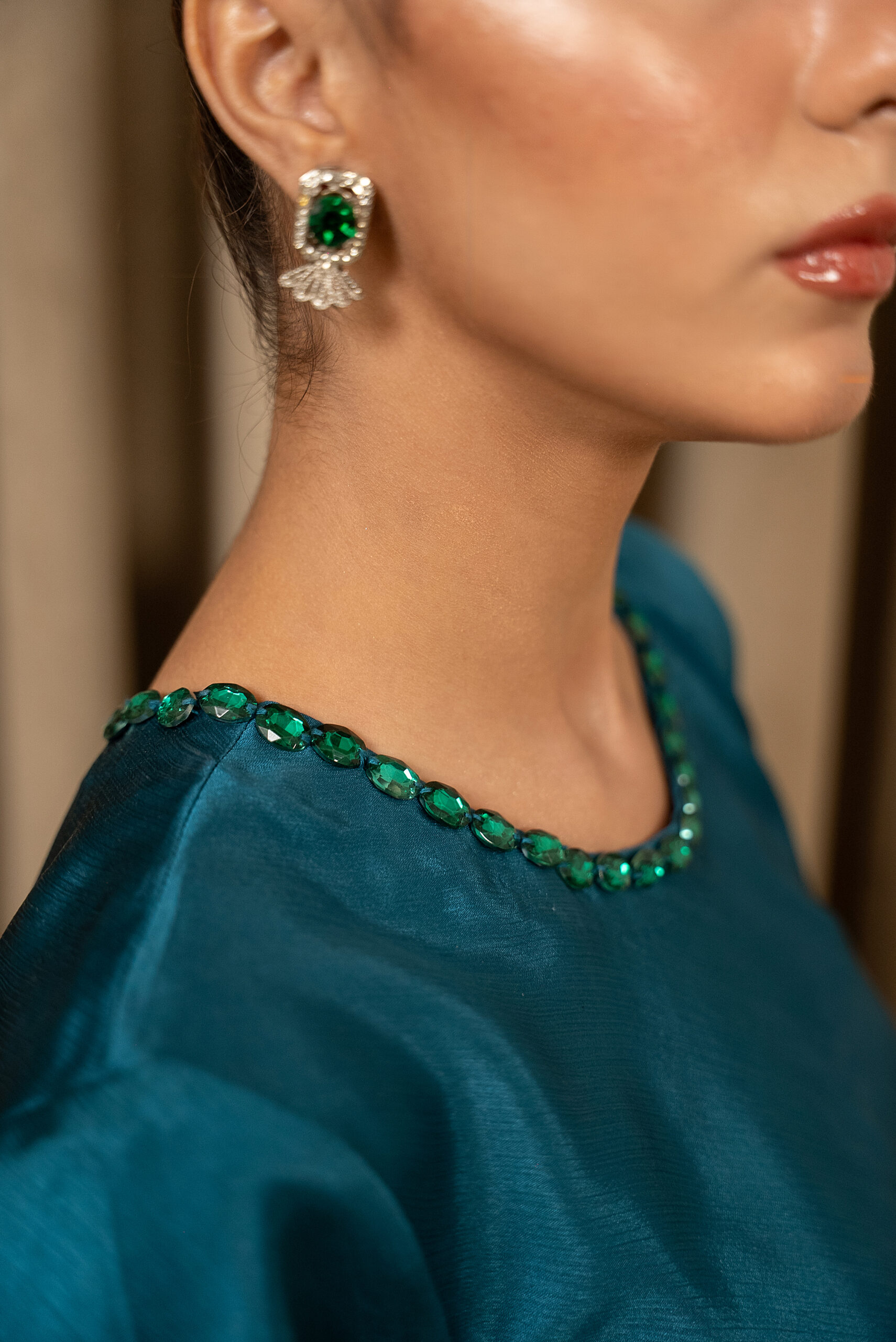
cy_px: 671
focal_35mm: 46
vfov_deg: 42.6
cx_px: 448
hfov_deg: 29.2
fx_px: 1719
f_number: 2.8
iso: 1000
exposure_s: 1/100
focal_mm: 46.1
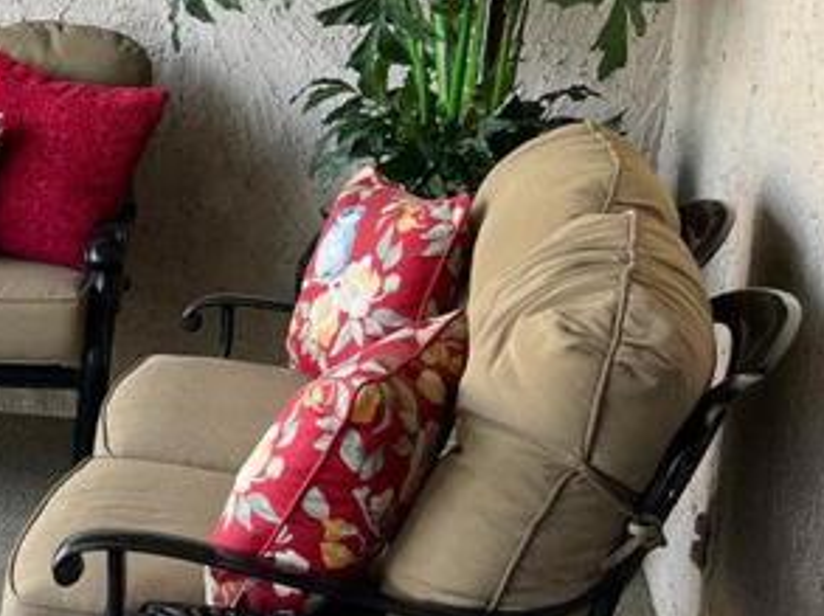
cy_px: 399
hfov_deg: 19.1
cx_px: -380
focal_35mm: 91
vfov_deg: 16.2
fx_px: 2164
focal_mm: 5.7
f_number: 1.5
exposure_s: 1/251
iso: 40
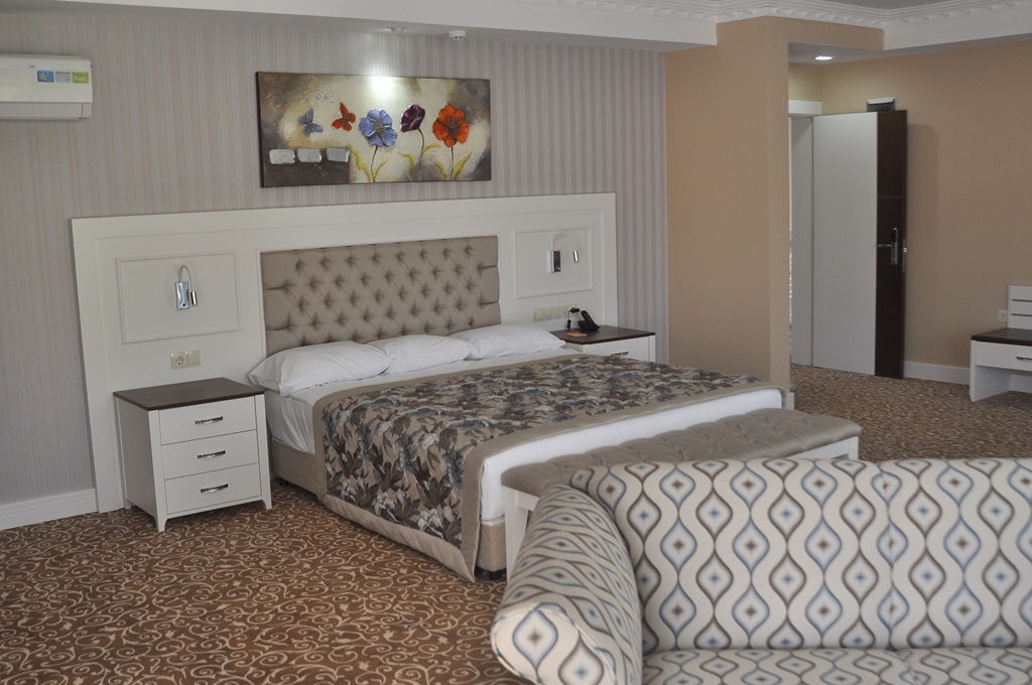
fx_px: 1031
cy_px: 342
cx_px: 516
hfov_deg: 53.2
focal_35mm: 36
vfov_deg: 36.8
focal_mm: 24
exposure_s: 1/60
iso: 200
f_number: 4
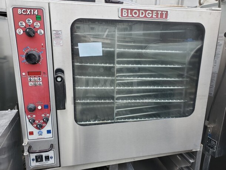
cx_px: 113
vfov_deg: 53.1
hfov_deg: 67.3
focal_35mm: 26
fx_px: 170
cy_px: 85
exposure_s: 1/100
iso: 64
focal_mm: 4.3
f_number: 2.4
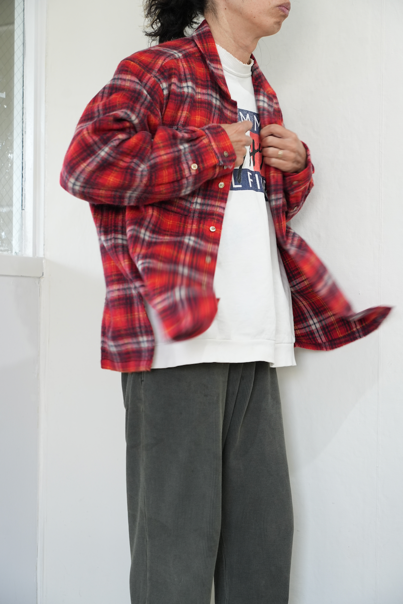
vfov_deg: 29.2
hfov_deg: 19.7
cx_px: 202
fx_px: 1158
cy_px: 302
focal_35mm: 69
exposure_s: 1/100
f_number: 4.5
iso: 1000
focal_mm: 69
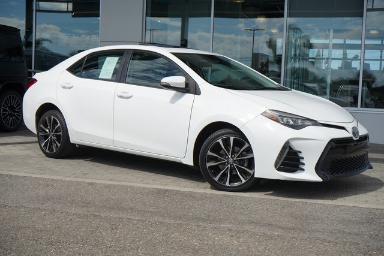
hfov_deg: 41.1
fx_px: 512
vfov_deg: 28.1
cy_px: 128
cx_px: 192
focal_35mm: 48
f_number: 10
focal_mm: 48
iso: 1000
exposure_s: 1/2500
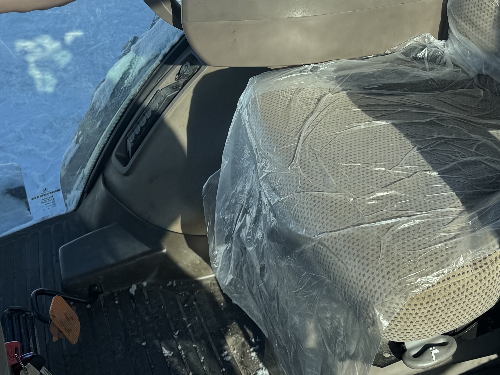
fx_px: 766
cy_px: 27
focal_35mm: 53
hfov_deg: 36.1
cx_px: 282
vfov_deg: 26.5
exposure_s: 1/5348
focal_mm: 6.76
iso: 80
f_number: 1.78
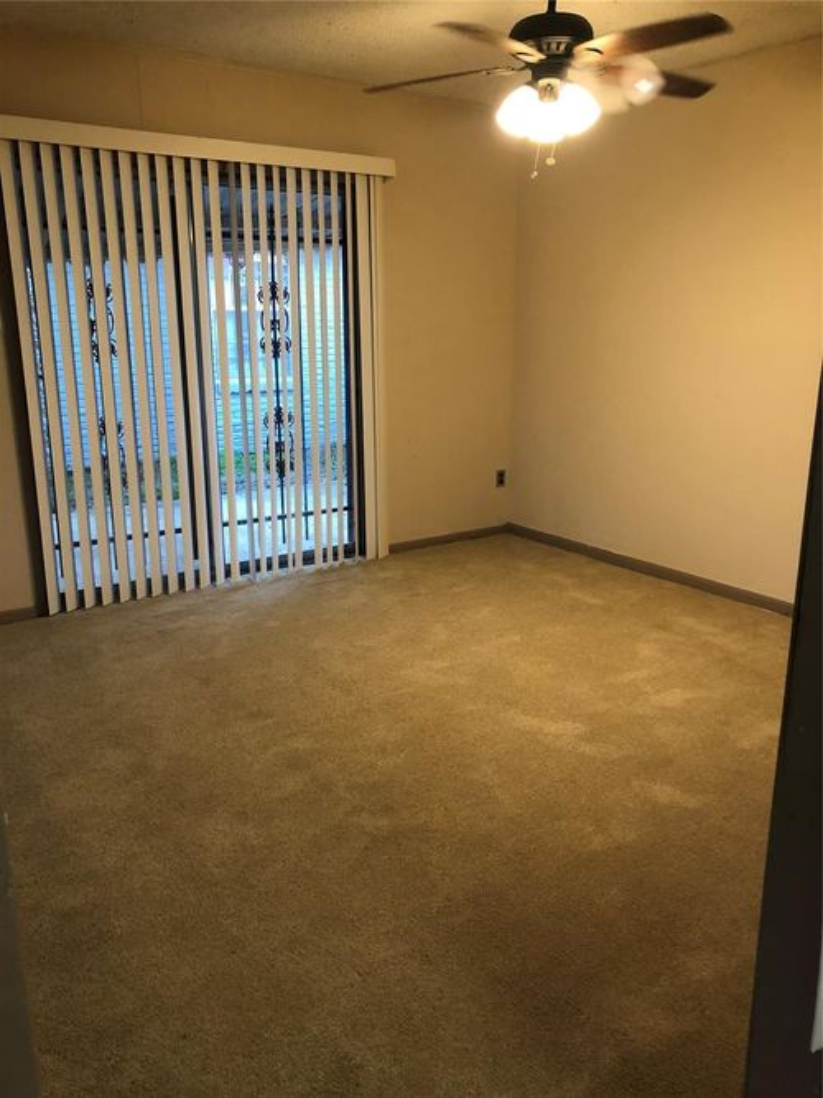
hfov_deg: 49.7
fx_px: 888
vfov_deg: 63.5
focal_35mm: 28
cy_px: 549
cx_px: 412
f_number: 1.8
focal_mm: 3.99
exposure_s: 1/15
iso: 50
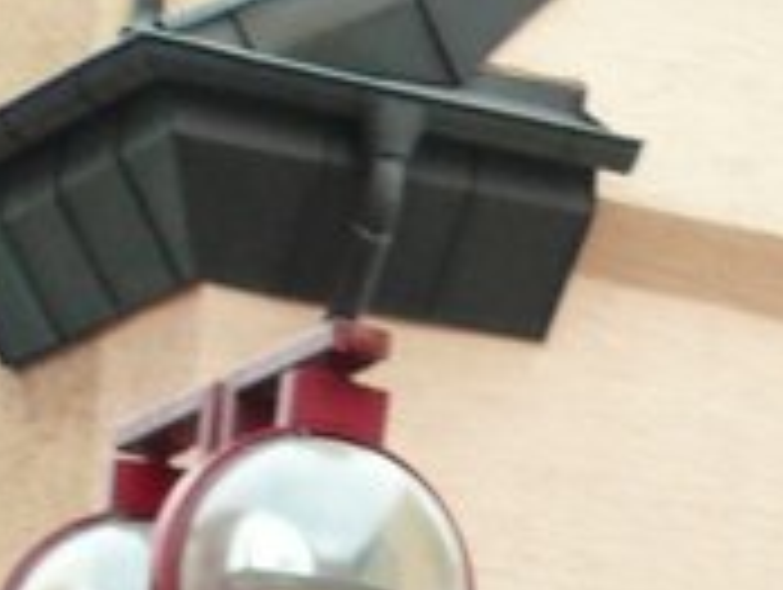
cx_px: 1917
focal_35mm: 257
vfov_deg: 5.4
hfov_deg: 7.2
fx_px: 5821
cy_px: 1793
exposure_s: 1/30
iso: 125
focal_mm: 7.4
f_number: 2.8
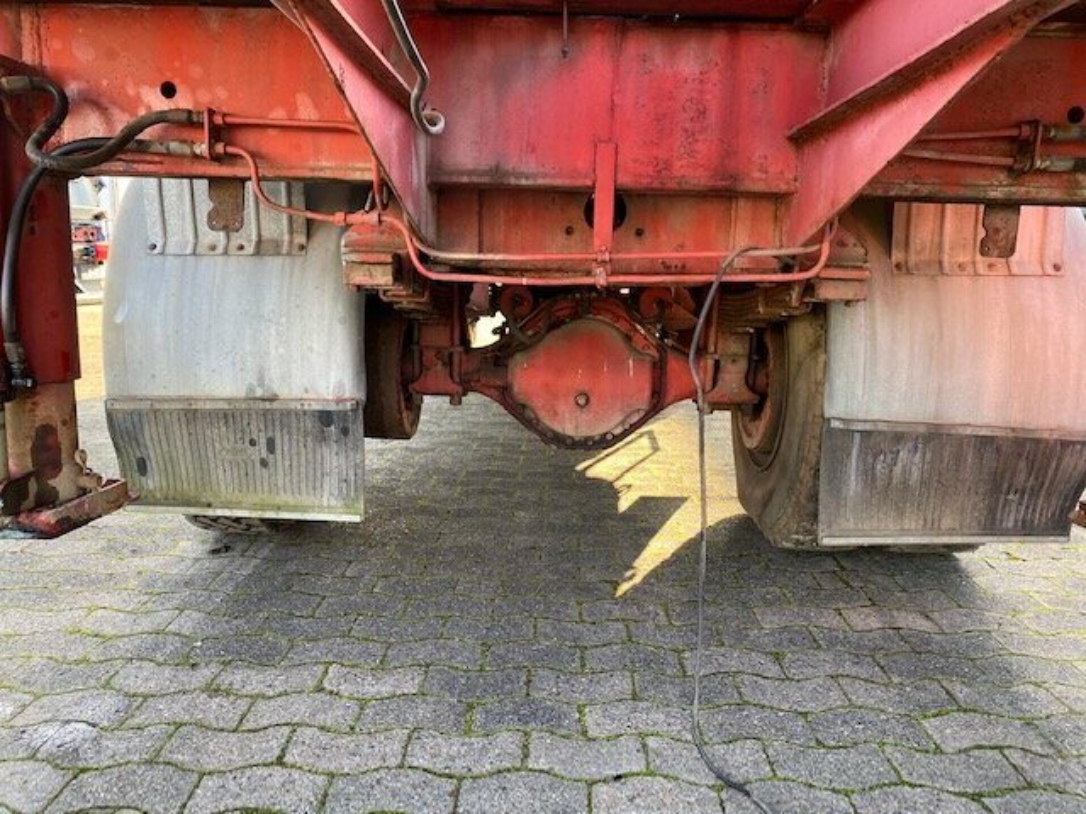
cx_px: 543
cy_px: 407
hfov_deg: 67.3
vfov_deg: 53.1
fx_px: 816
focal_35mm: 26
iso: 80
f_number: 1.8
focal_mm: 4.25
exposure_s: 1/121
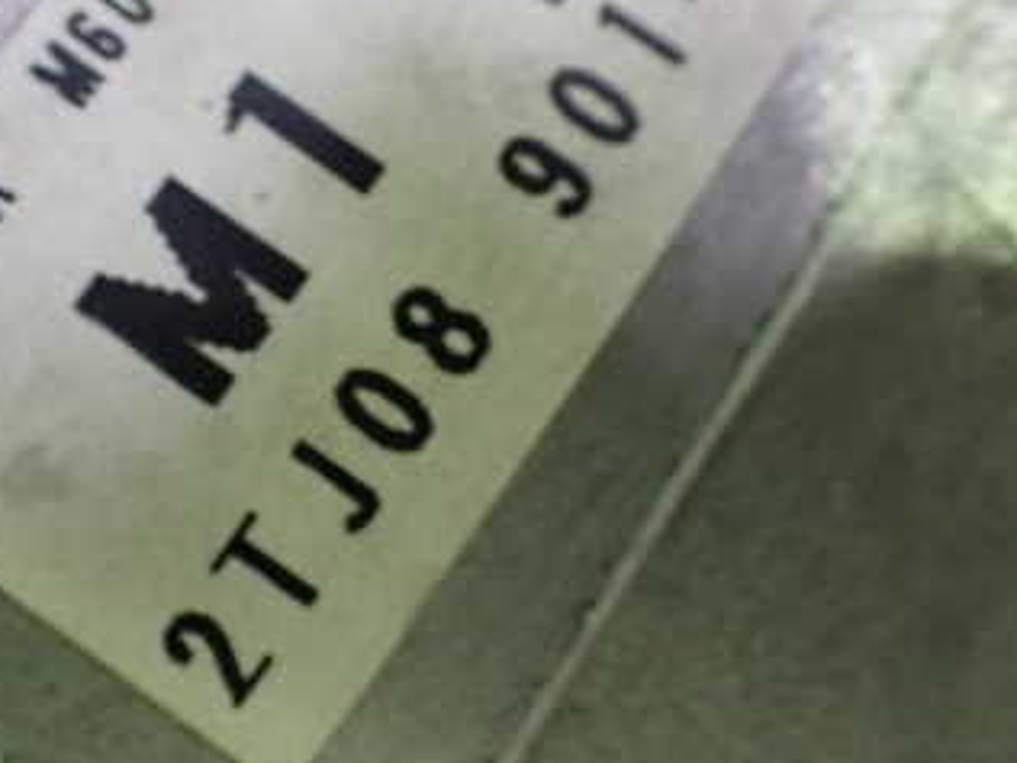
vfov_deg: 25.4
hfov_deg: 33.4
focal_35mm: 57
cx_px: 325
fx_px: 1675
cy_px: 222
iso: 800
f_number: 2.3
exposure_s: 1/30
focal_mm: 5.4
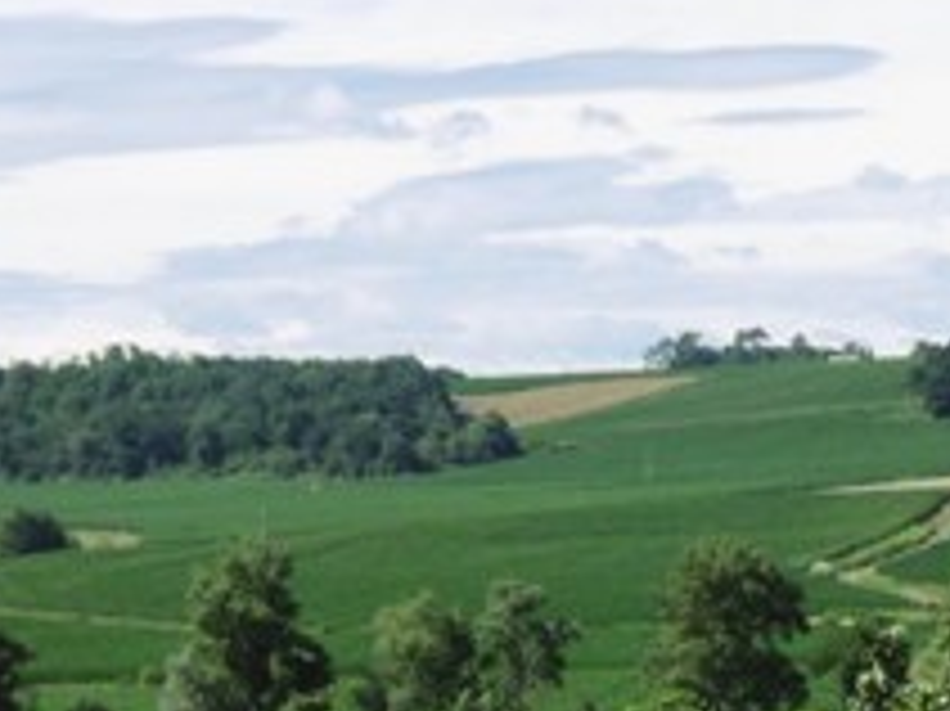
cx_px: 756
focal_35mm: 206
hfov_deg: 9.6
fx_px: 5650
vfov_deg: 7.2
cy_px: 824
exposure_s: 1/640
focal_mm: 12.1
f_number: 4.4
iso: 100
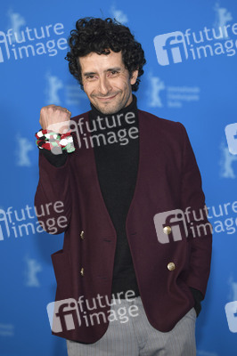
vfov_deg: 16.4
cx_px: 118
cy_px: 178
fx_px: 1236
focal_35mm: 125
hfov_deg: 10.9
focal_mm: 125
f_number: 3.5
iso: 640
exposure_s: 1/500
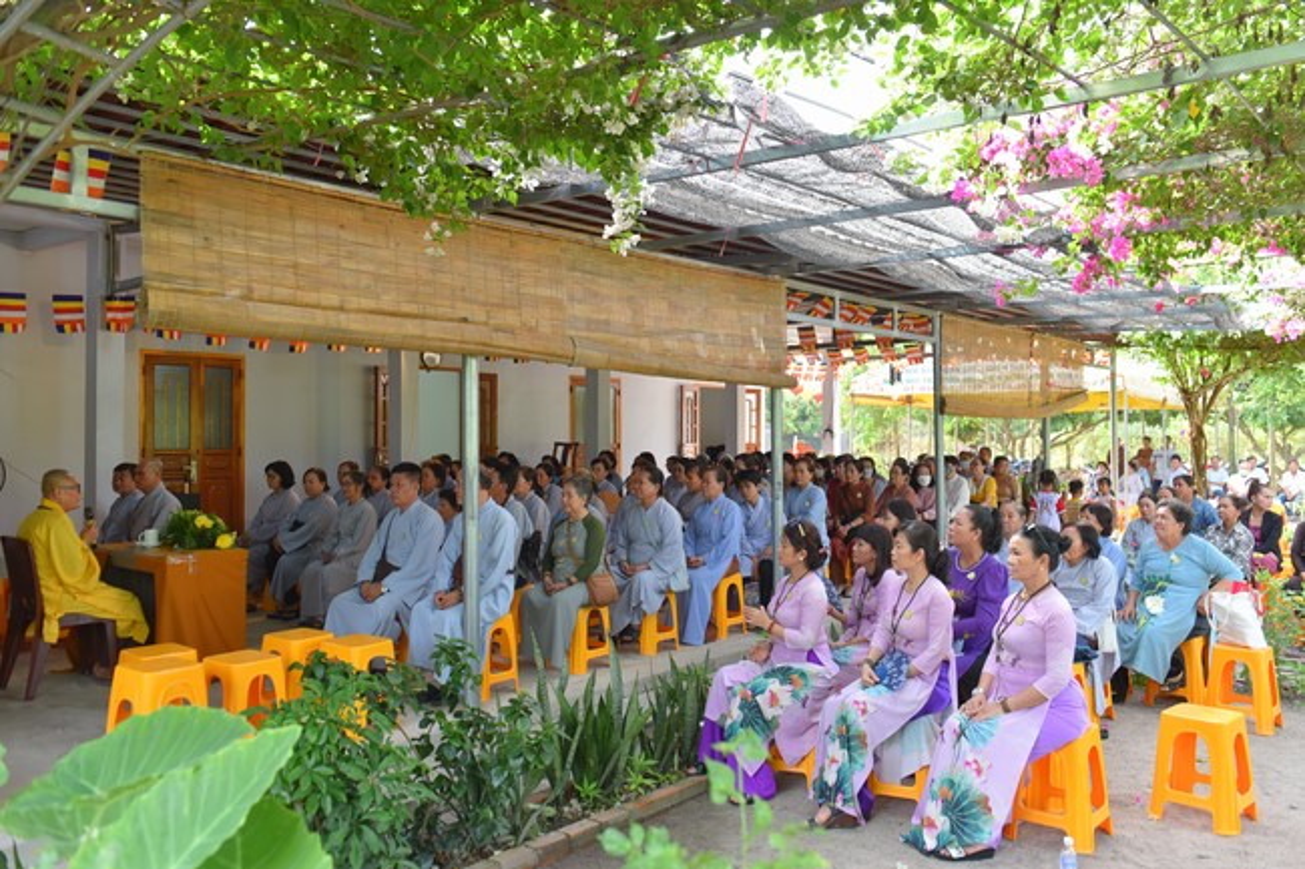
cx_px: 652
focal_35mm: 31
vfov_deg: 42.3
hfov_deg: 60.3
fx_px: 1123
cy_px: 434
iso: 250
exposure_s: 1/160
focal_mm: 31
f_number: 3.5
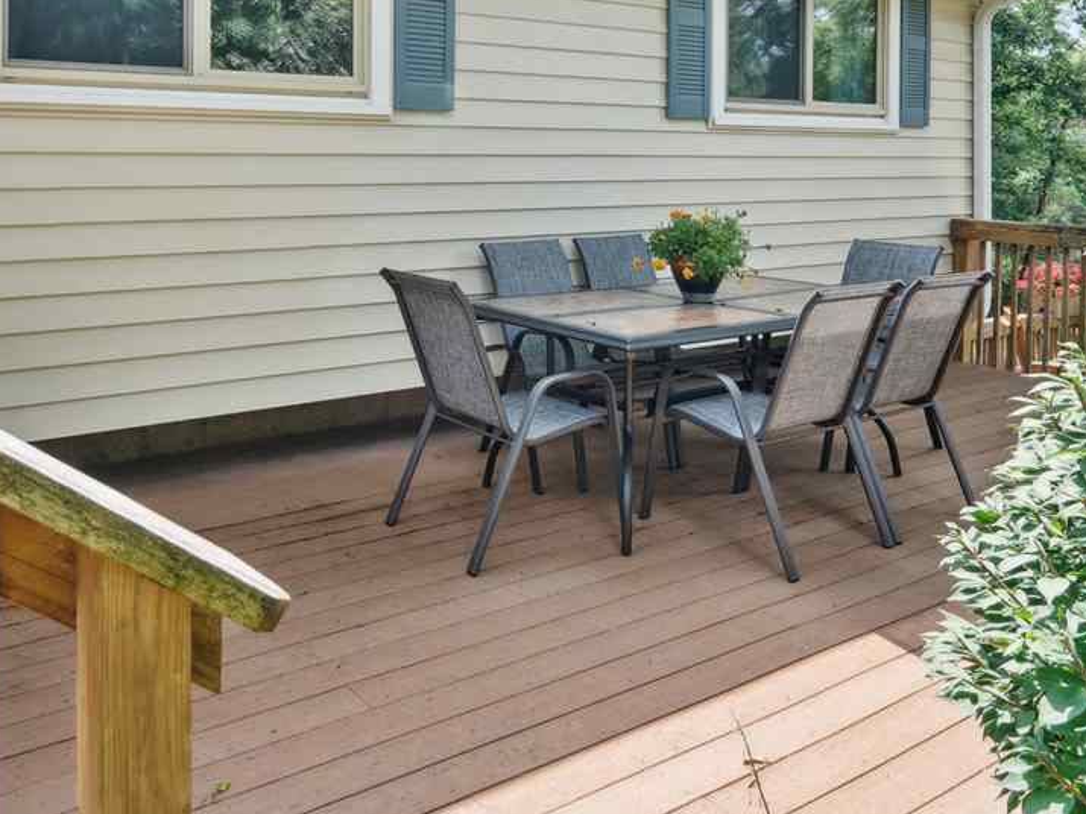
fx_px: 972
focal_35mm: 31
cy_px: 198
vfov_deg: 43.9
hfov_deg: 58.0
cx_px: 450
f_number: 9
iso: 400
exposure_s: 1/125
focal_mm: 18
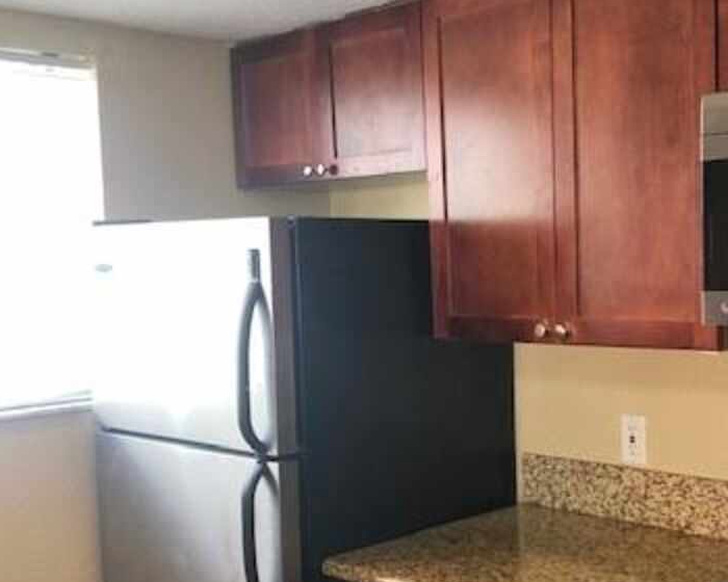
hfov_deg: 36.9
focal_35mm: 50
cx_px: 495
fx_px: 1077
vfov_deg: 30.1
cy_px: 364
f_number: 1.8
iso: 40
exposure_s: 1/30
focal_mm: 3.99
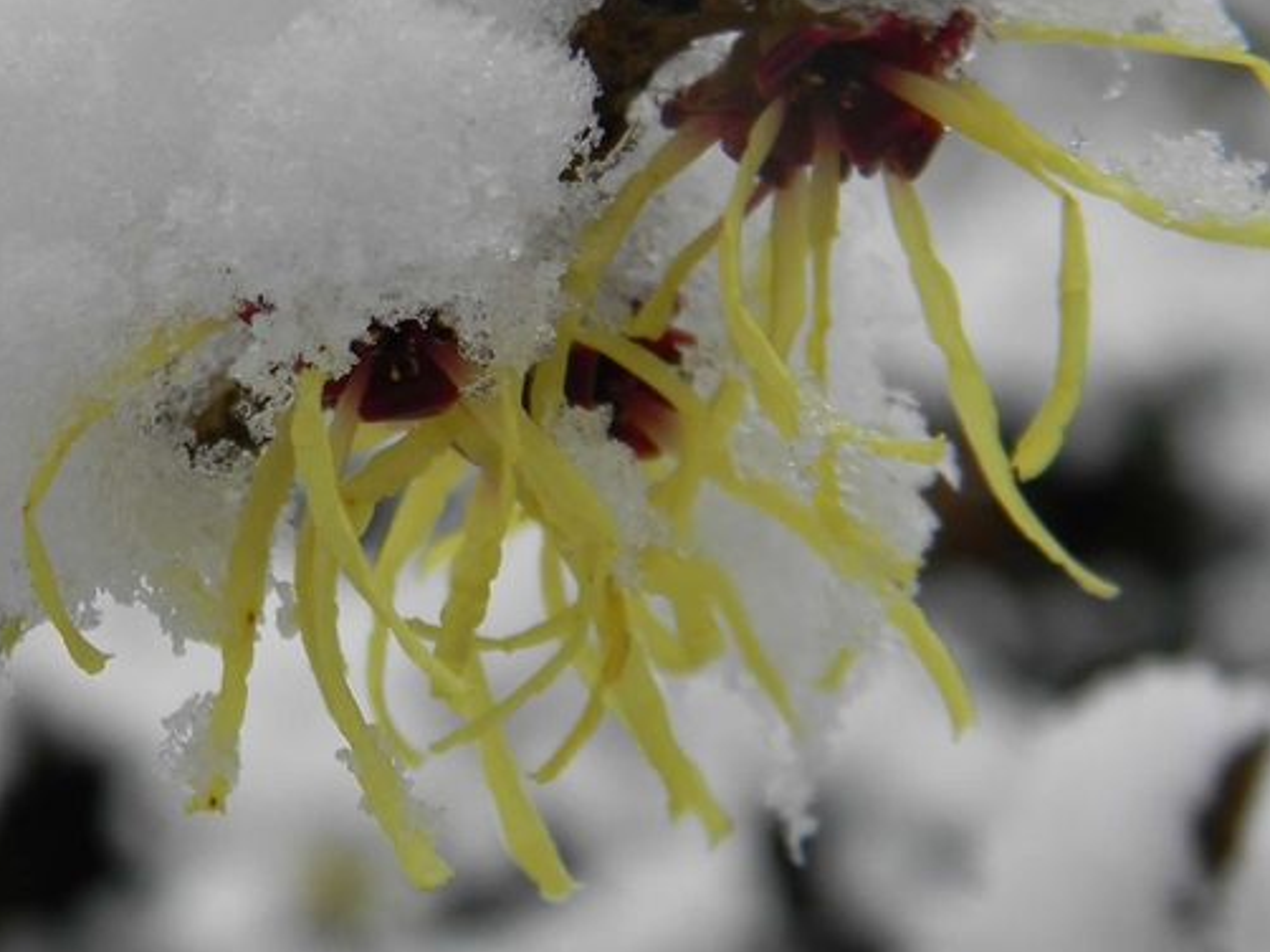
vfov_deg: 14.4
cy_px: 182
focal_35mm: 102
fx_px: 3740
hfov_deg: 19.1
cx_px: 314
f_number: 4.3
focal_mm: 12.2
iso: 80
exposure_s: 1/106
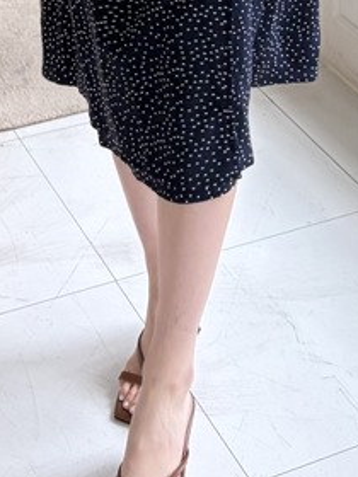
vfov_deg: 18.4
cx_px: 145
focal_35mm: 93
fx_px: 1282
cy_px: -266
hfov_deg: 15.9
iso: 40
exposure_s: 1/120
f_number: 1.6
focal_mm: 5.96
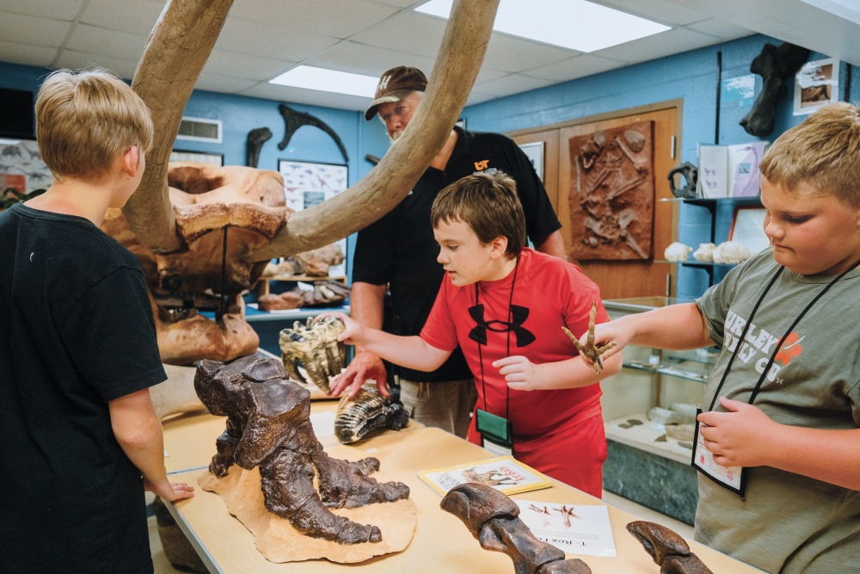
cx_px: 430
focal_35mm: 26
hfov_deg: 69.4
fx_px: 621
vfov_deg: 49.6
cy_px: 287
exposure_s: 1/320
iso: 3600
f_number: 4
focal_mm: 26
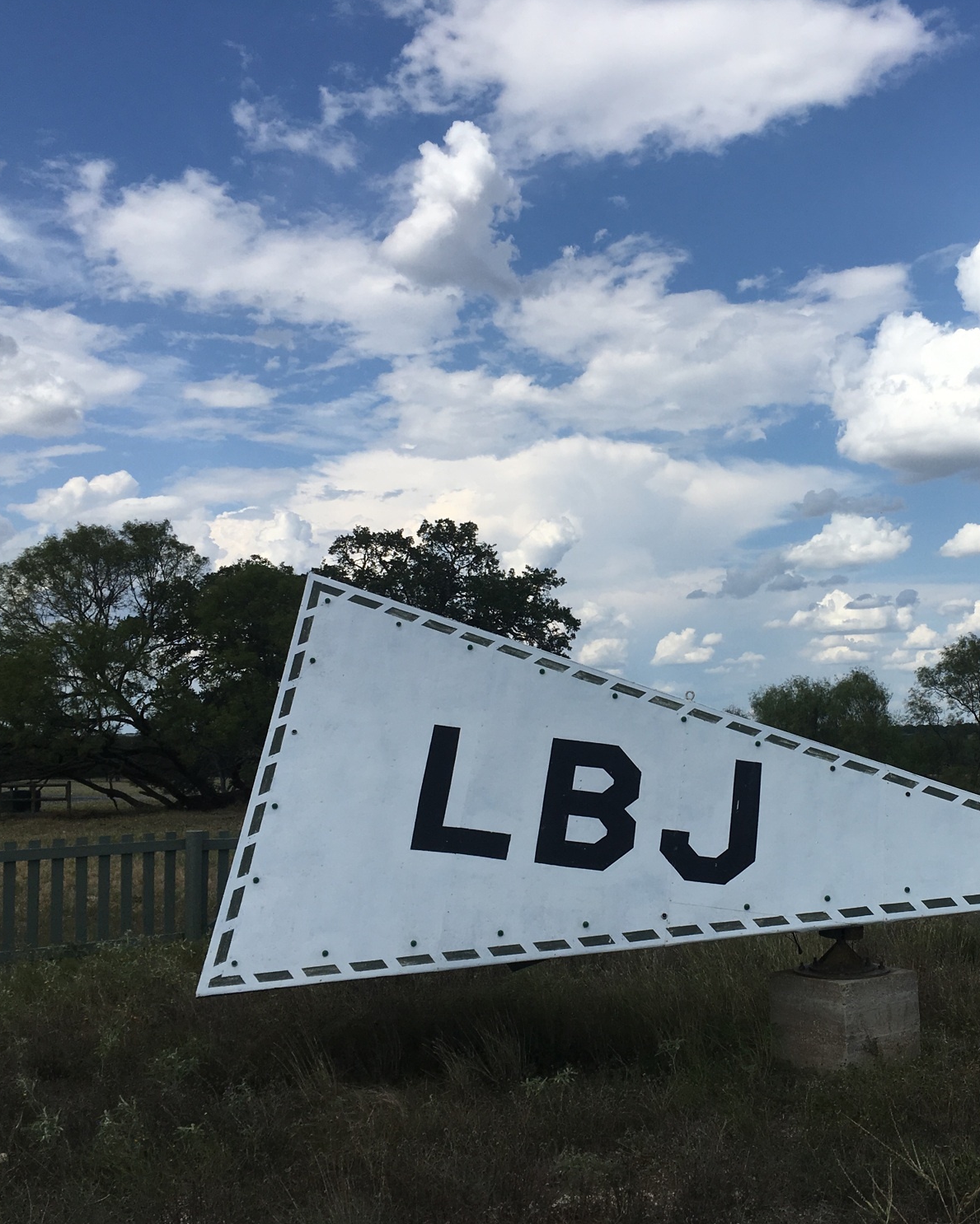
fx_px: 1414
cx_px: 701
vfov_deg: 46.8
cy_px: 625
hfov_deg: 37.5
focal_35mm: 39
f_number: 2.2
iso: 25
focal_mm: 4.15
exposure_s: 1/2849
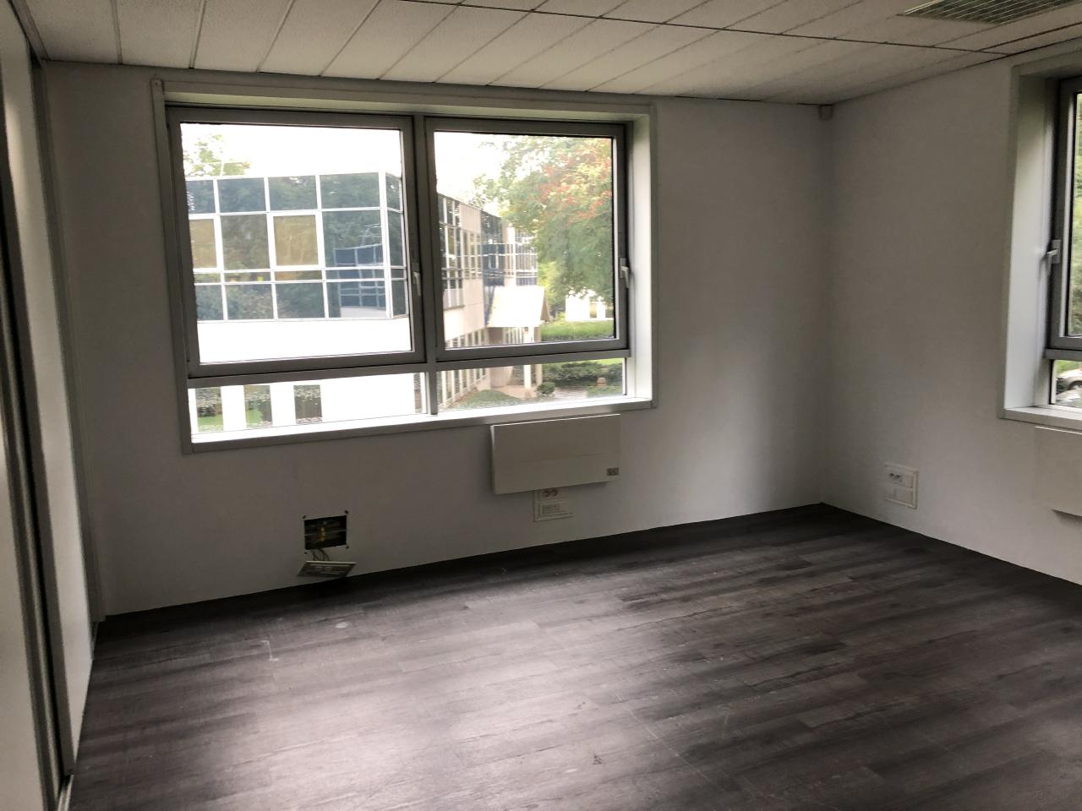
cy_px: 406
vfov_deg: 49.7
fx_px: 875
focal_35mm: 28
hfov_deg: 63.4
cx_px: 541
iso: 40
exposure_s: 1/15
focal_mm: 3.99
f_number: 1.8
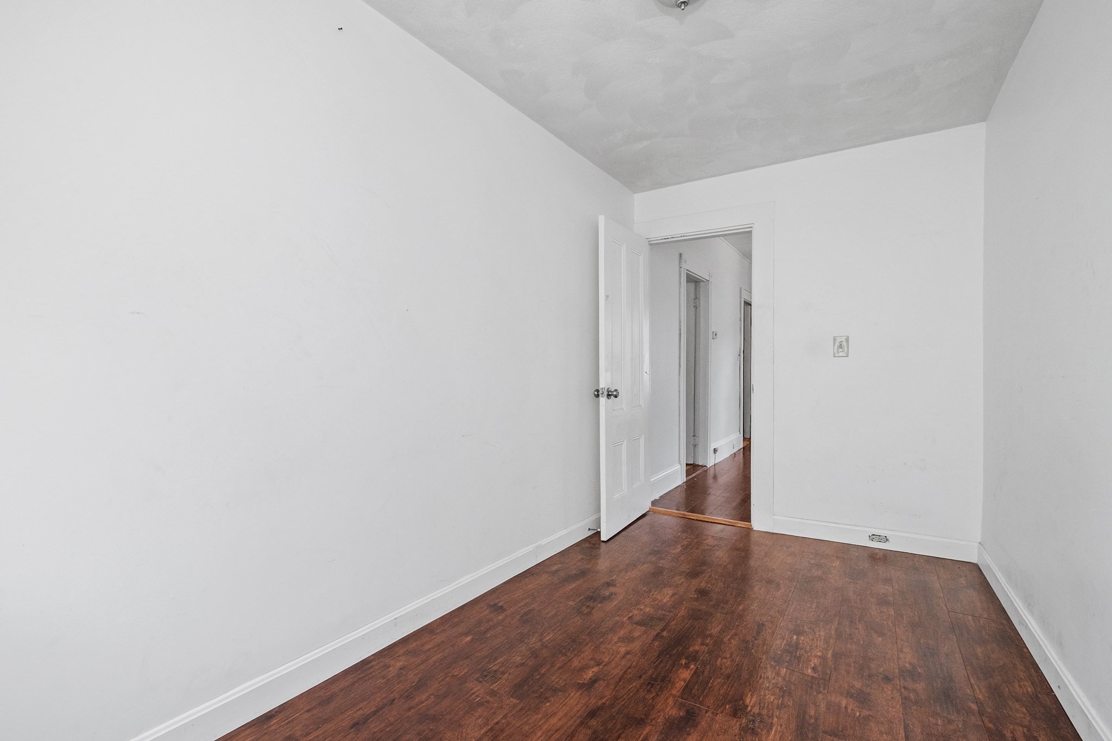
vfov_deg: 77.3
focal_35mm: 15
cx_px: 556
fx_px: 463
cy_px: 370
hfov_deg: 100.4
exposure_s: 1/80
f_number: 6.3
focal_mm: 10
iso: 500
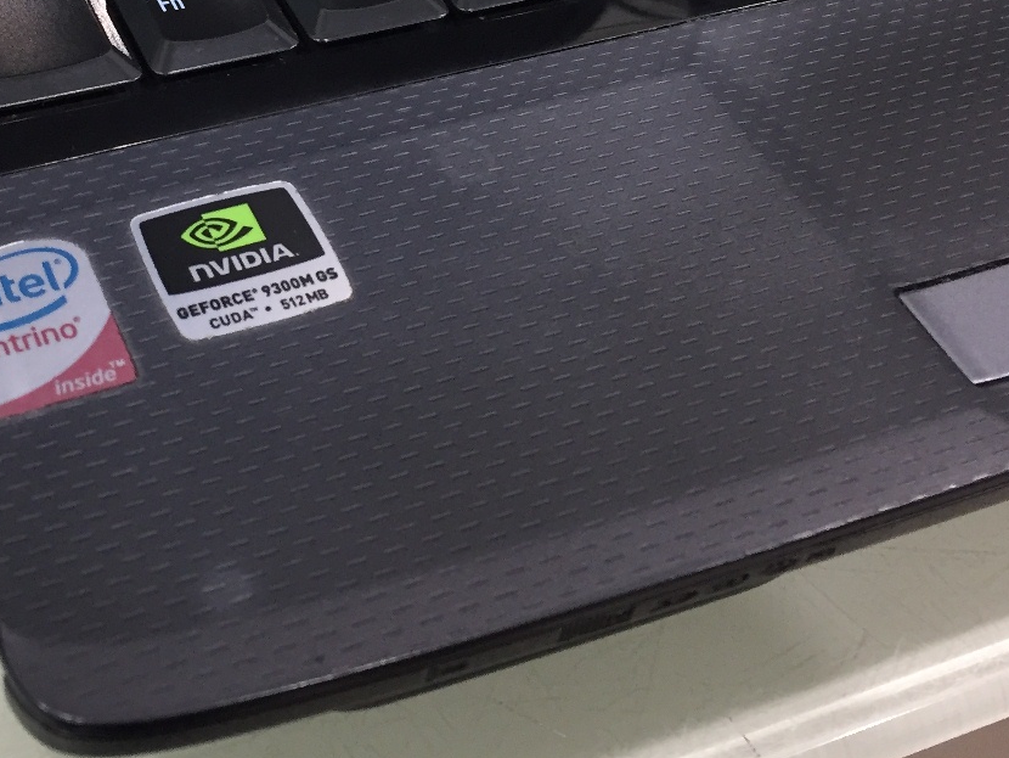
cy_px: 125
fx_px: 1662
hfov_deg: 33.3
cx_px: 283
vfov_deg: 25.1
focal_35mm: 57
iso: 125
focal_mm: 4.15
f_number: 2.2
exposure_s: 1/33
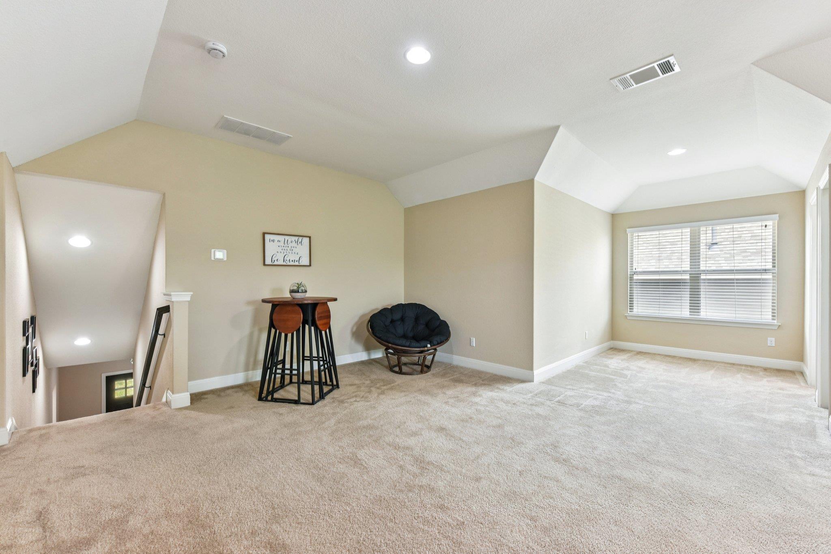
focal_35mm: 15
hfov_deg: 100.4
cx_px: 416
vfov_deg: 77.3
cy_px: 277
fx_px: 346
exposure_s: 1/15
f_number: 8
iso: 320
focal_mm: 15
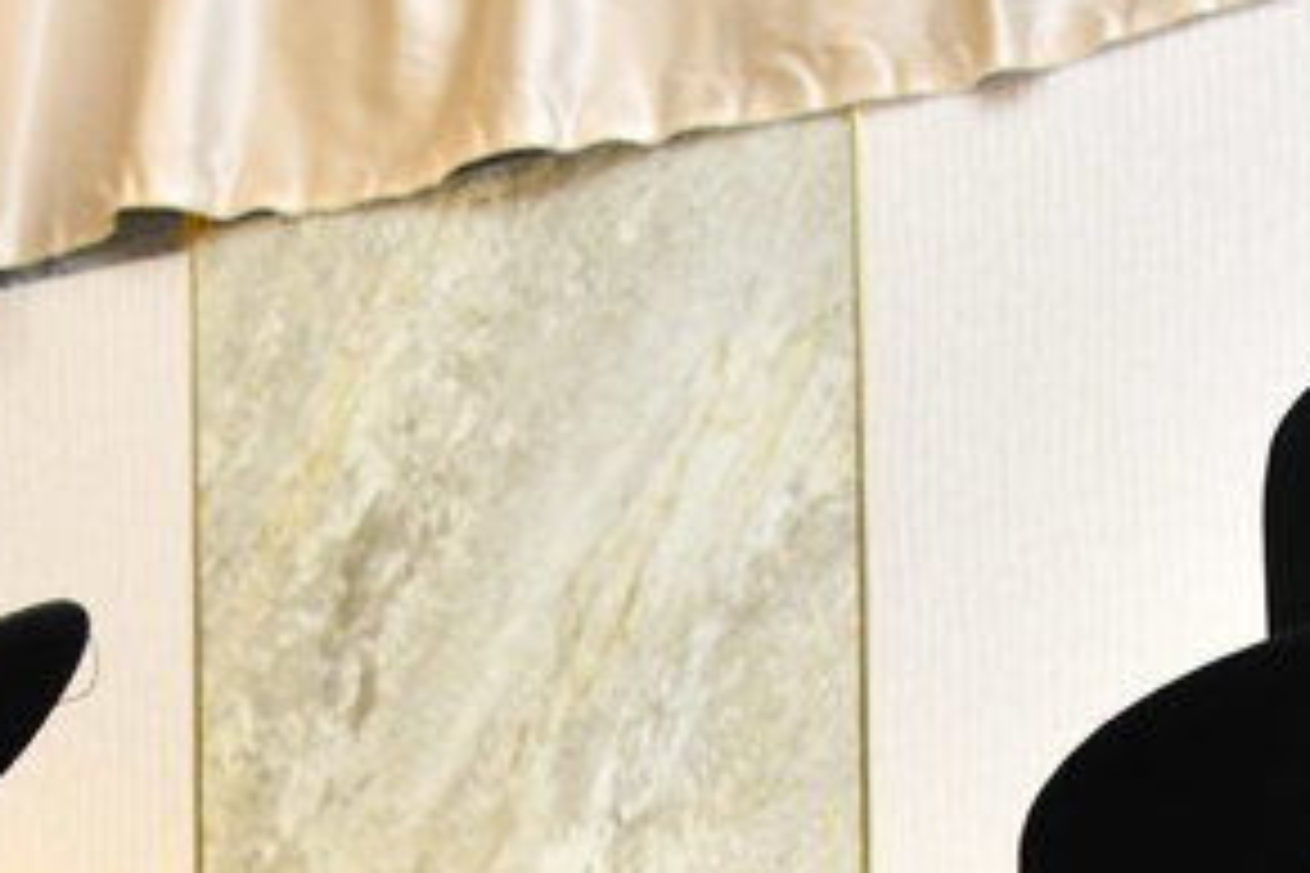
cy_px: 1906
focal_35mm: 183
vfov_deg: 7.2
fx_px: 6659
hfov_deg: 11.2
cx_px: 851
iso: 1000
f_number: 5.6
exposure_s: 1/125
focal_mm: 38
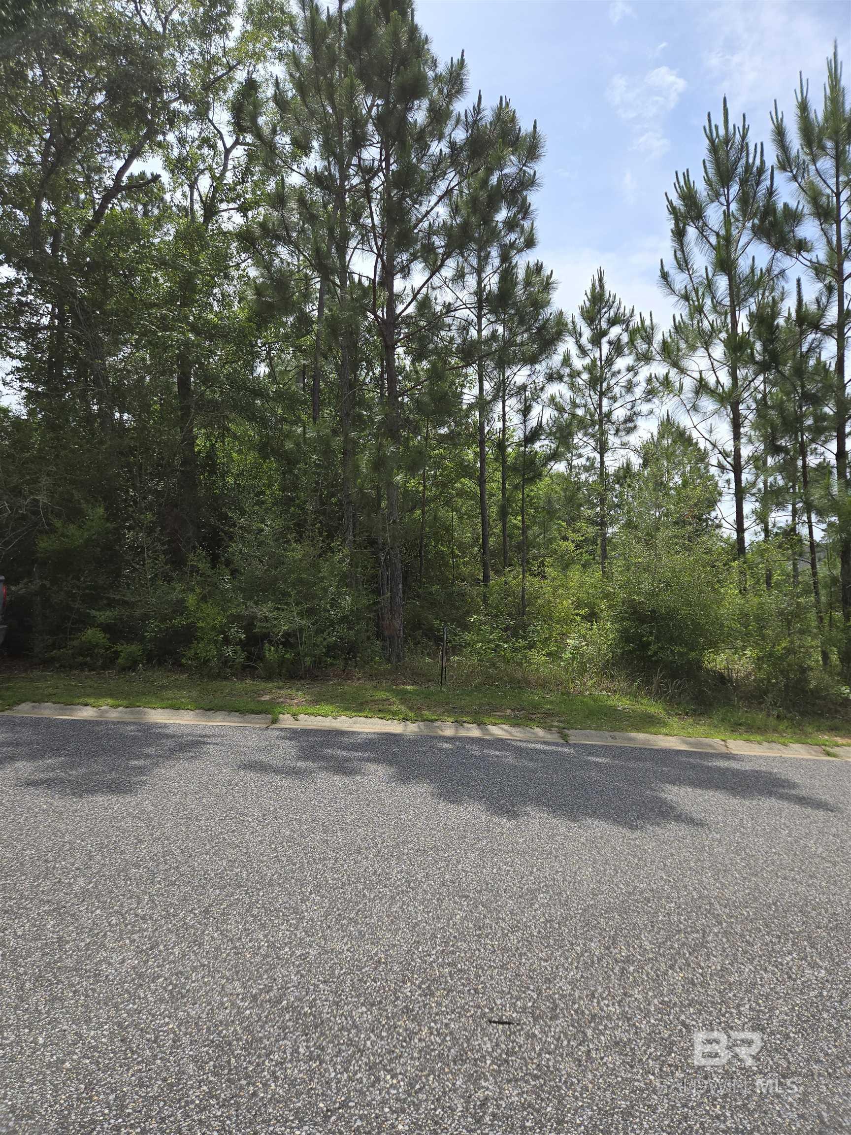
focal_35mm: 23
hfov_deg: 58.9
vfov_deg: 73.9
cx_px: 426
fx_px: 754
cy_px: 568
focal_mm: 5.4
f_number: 1.8
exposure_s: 1/1704
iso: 25
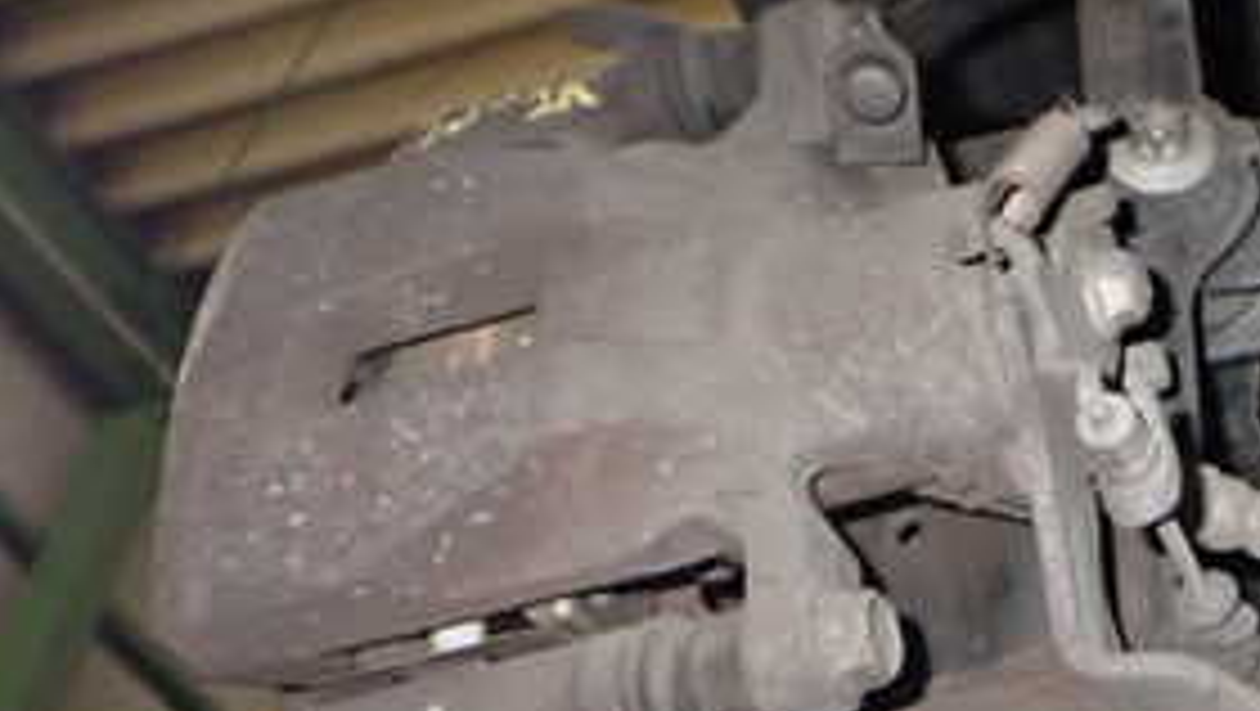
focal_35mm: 70
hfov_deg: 27.8
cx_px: 1346
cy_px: 171
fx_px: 2340
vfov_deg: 17.2
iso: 800
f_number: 6.3
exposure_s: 1/30
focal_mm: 5.4
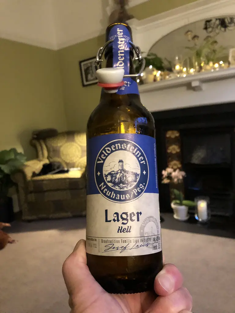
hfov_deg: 49.7
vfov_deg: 63.4
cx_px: 118
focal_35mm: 28
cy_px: 156
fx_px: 253
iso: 125
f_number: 1.8
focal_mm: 3.99
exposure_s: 1/4
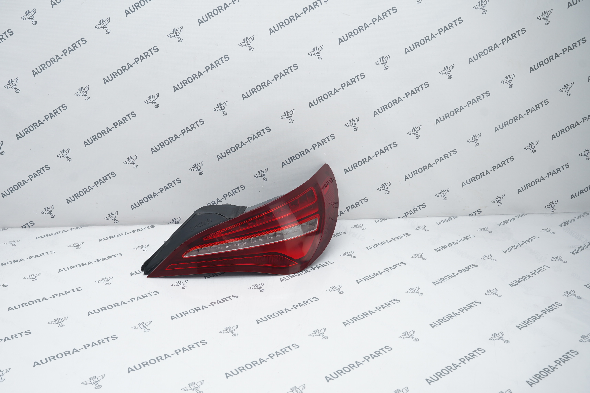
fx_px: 524
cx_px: 255
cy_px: 223
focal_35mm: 32
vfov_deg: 41.0
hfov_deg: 58.5
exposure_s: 1/160
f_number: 6.3
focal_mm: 28
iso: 500
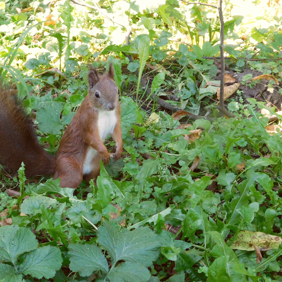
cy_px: 141
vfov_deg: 20.6
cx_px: 102
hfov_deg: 20.6
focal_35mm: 84
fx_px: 774
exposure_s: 1/100
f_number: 4.3
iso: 400
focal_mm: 12.6
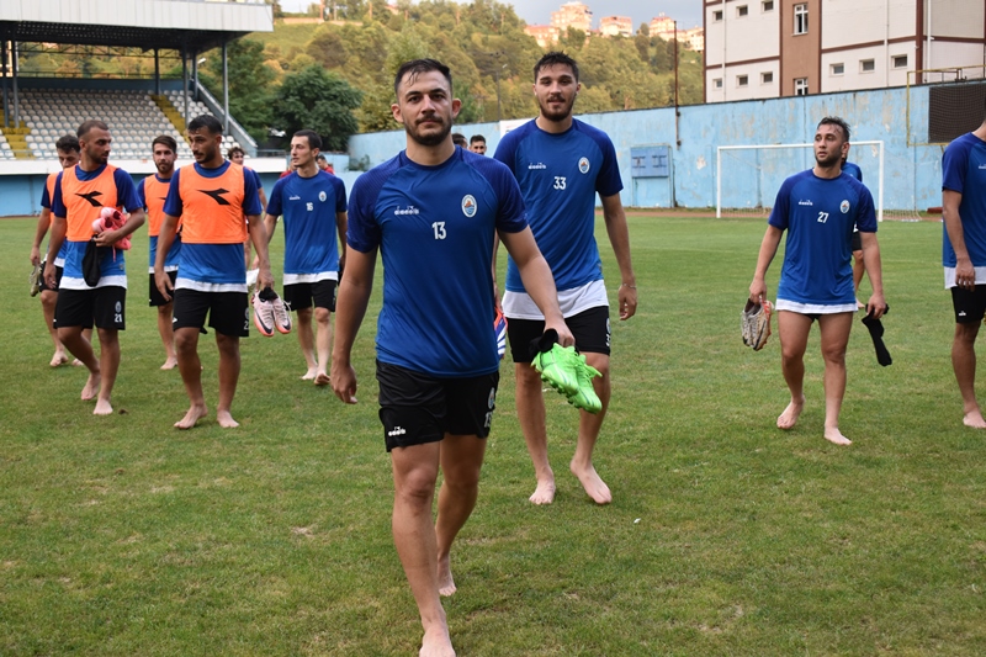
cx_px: 493
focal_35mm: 51
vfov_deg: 26.5
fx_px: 1396
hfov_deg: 38.9
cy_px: 328
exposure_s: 1/100
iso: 400
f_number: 5
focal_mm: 34
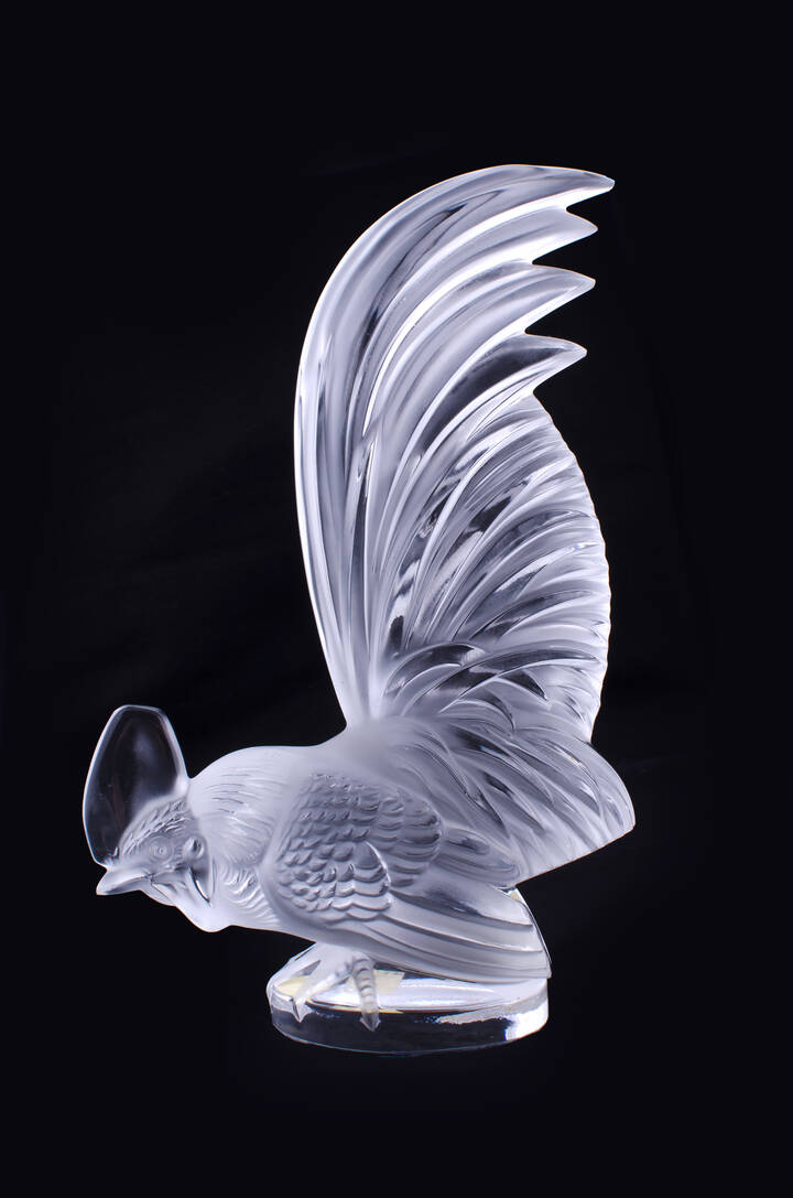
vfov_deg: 37.9
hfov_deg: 25.6
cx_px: 396
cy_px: 599
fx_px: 1742
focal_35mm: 52
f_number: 18
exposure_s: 1/160
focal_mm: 35
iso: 100
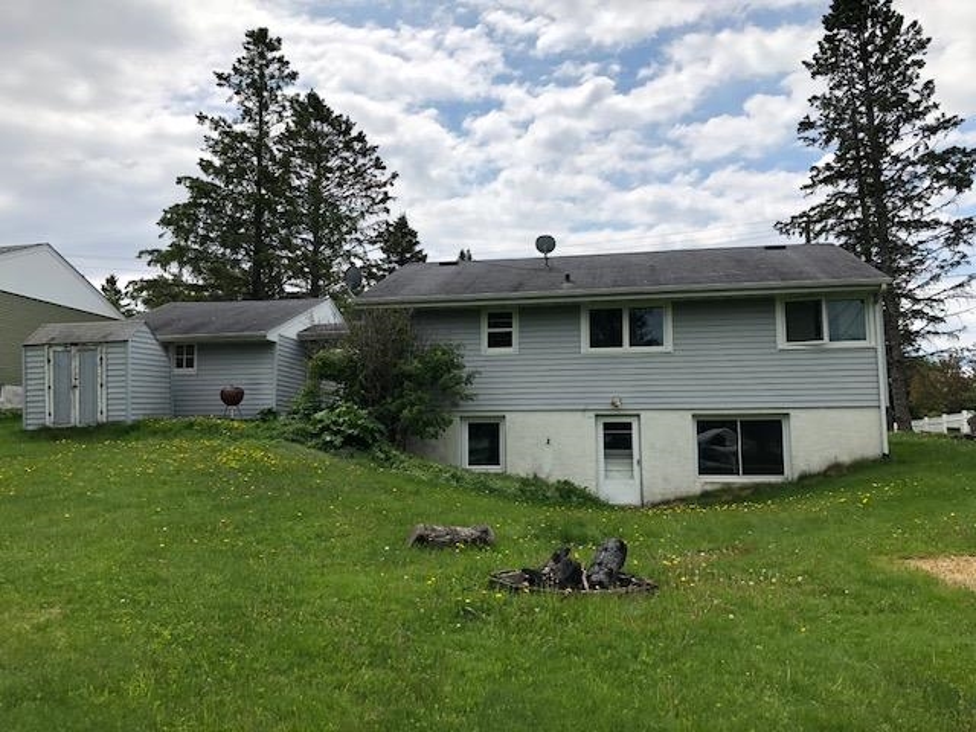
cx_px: 488
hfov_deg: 63.4
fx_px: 789
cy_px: 366
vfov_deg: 49.7
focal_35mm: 28
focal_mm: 3.99
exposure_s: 1/3690
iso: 25
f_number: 1.8
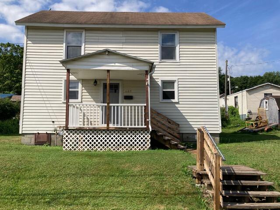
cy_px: 105
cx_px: 140
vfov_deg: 49.7
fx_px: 226
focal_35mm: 28
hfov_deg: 63.4
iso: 20
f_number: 1.8
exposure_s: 1/2857
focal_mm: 3.99
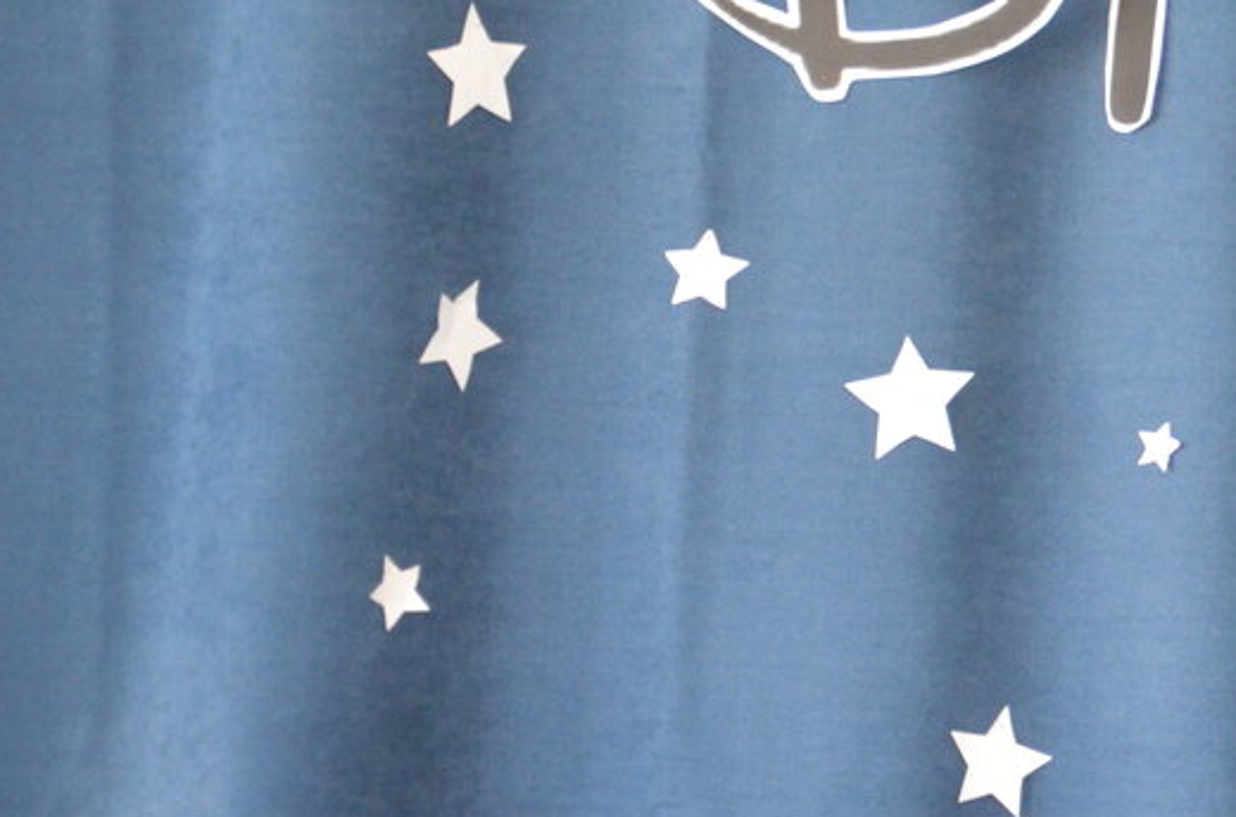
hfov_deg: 10.3
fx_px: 6713
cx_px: 1544
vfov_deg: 6.9
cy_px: -190
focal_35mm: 196
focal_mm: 50
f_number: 5
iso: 2000
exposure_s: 1/60
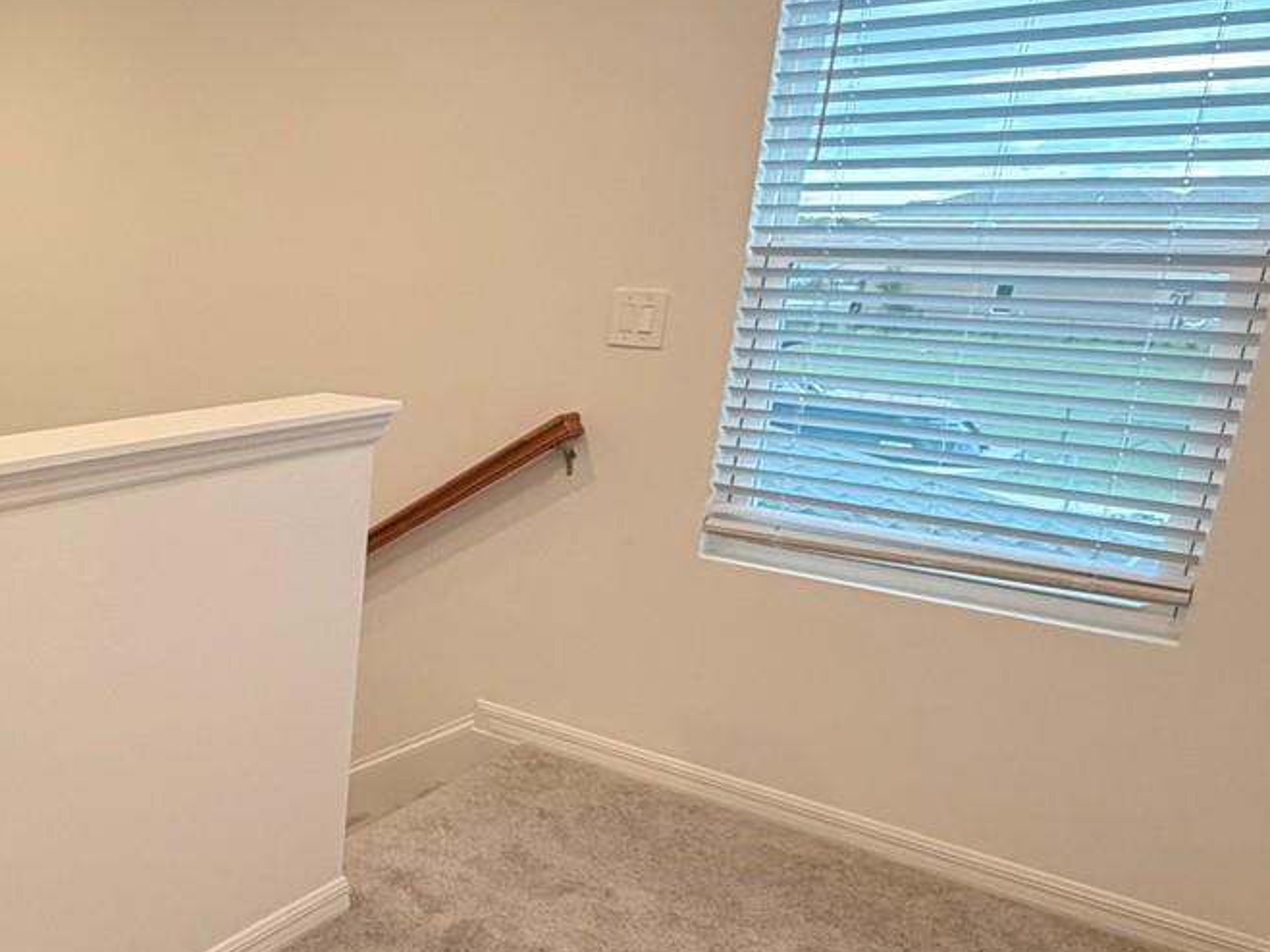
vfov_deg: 41.6
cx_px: 58
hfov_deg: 46.8
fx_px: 1247
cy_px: 561
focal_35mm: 34
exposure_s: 1/120
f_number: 2.2
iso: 250
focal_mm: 2.22
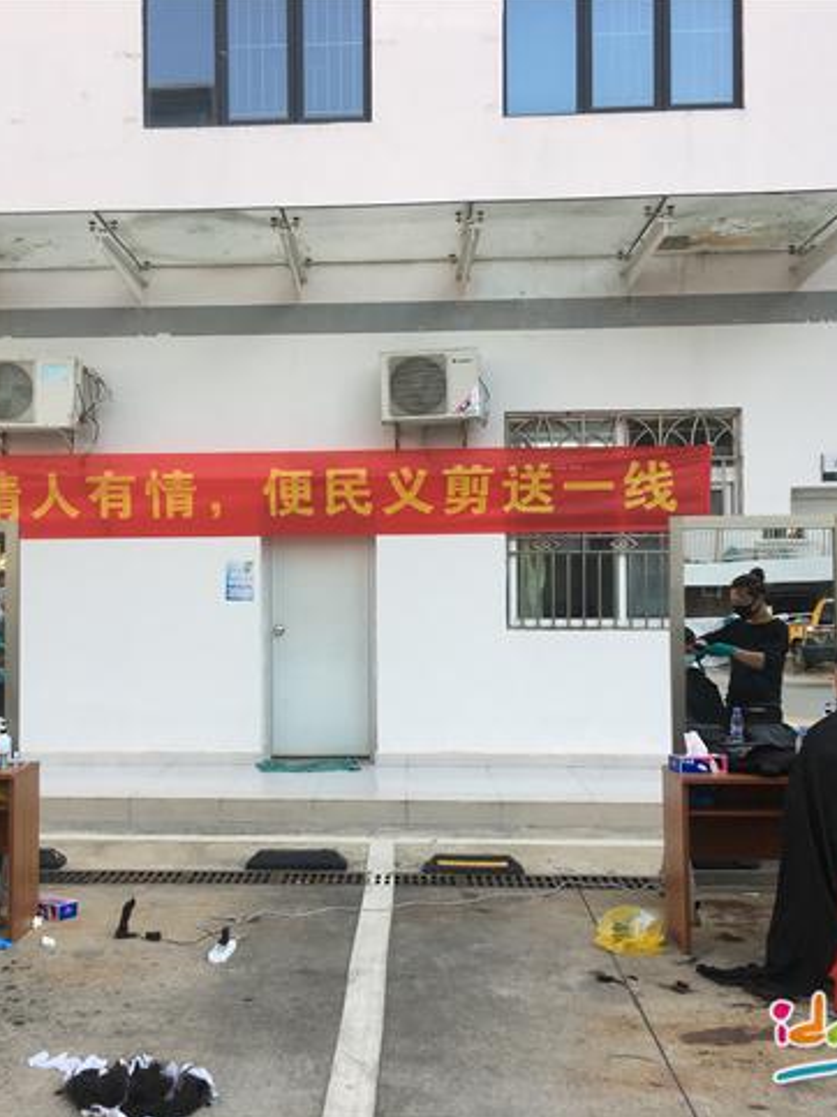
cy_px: 558
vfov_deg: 47.9
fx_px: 1258
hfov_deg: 36.6
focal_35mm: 39
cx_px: 319
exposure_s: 1/439
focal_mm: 4.15
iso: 25
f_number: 2.2
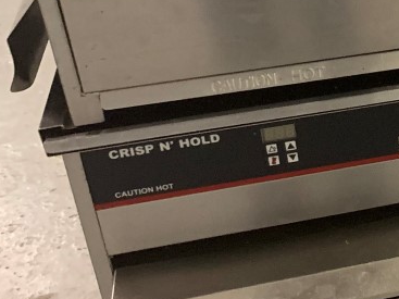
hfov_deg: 16.6
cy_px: 67
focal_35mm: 102
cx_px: 683
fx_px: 1175
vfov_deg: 14.4
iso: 500
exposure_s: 1/30
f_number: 1.8
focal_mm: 4.25
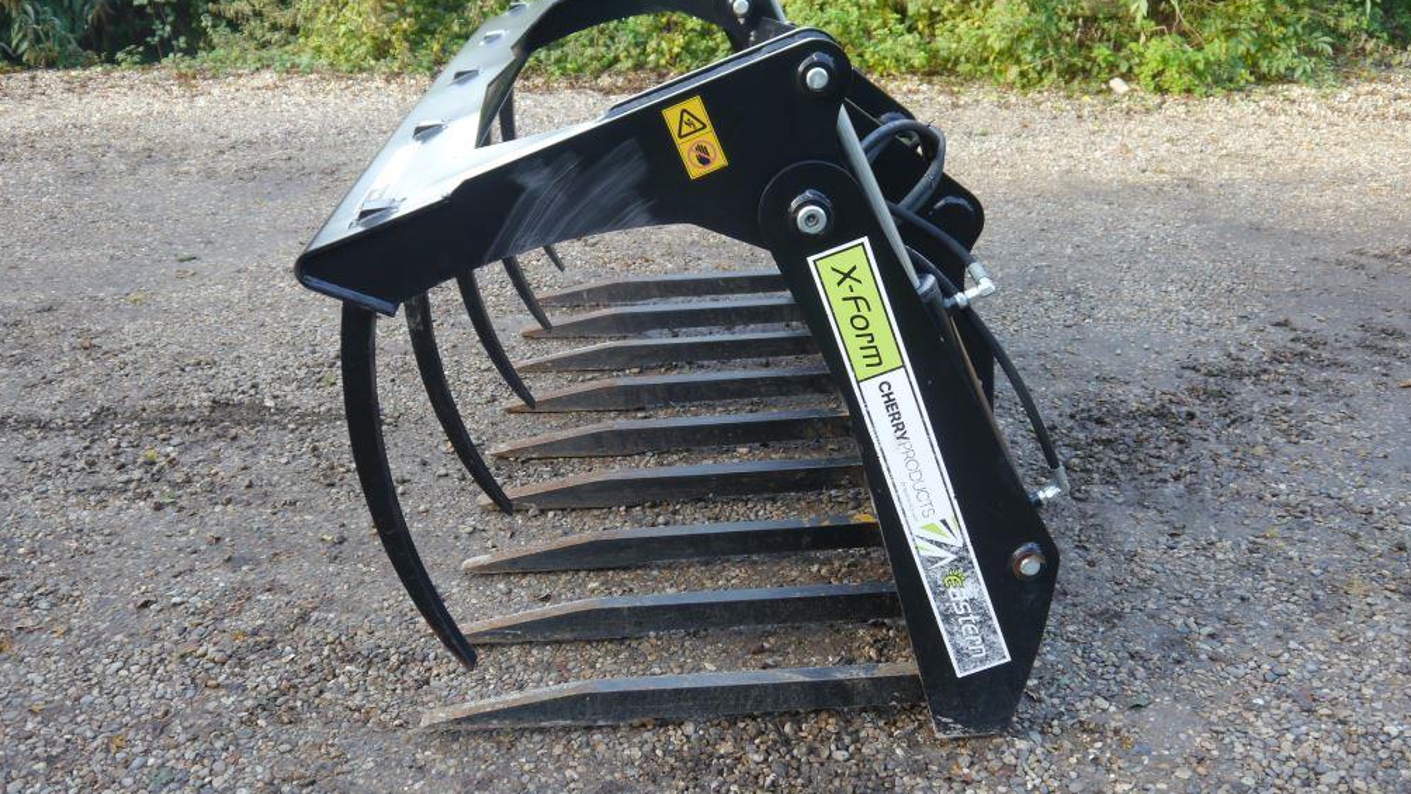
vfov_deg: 29.7
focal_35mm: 40
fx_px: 1497
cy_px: 353
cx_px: 700
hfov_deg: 50.5
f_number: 4.1
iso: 160
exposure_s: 1/80
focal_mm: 18
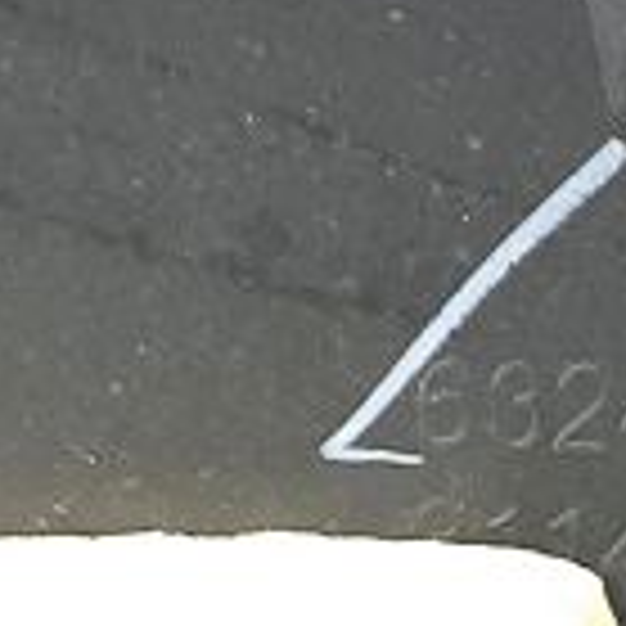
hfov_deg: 9.1
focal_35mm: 191
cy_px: -419
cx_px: 162
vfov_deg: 8.9
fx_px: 3908
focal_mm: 4.6
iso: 250
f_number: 2
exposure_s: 1/50
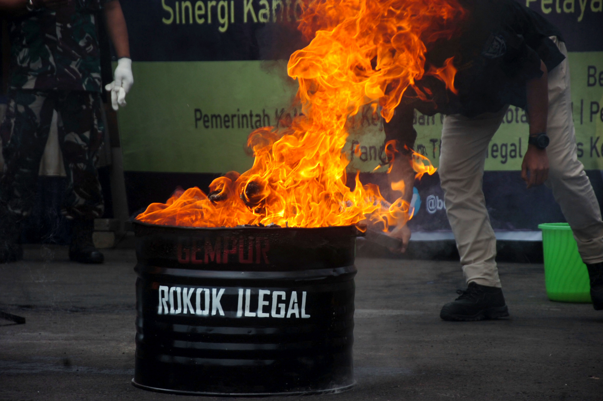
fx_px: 2636
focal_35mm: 158
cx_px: 302
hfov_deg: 13.0
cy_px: 200
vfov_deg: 8.7
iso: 200
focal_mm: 105
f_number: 5.6
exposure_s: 1/800
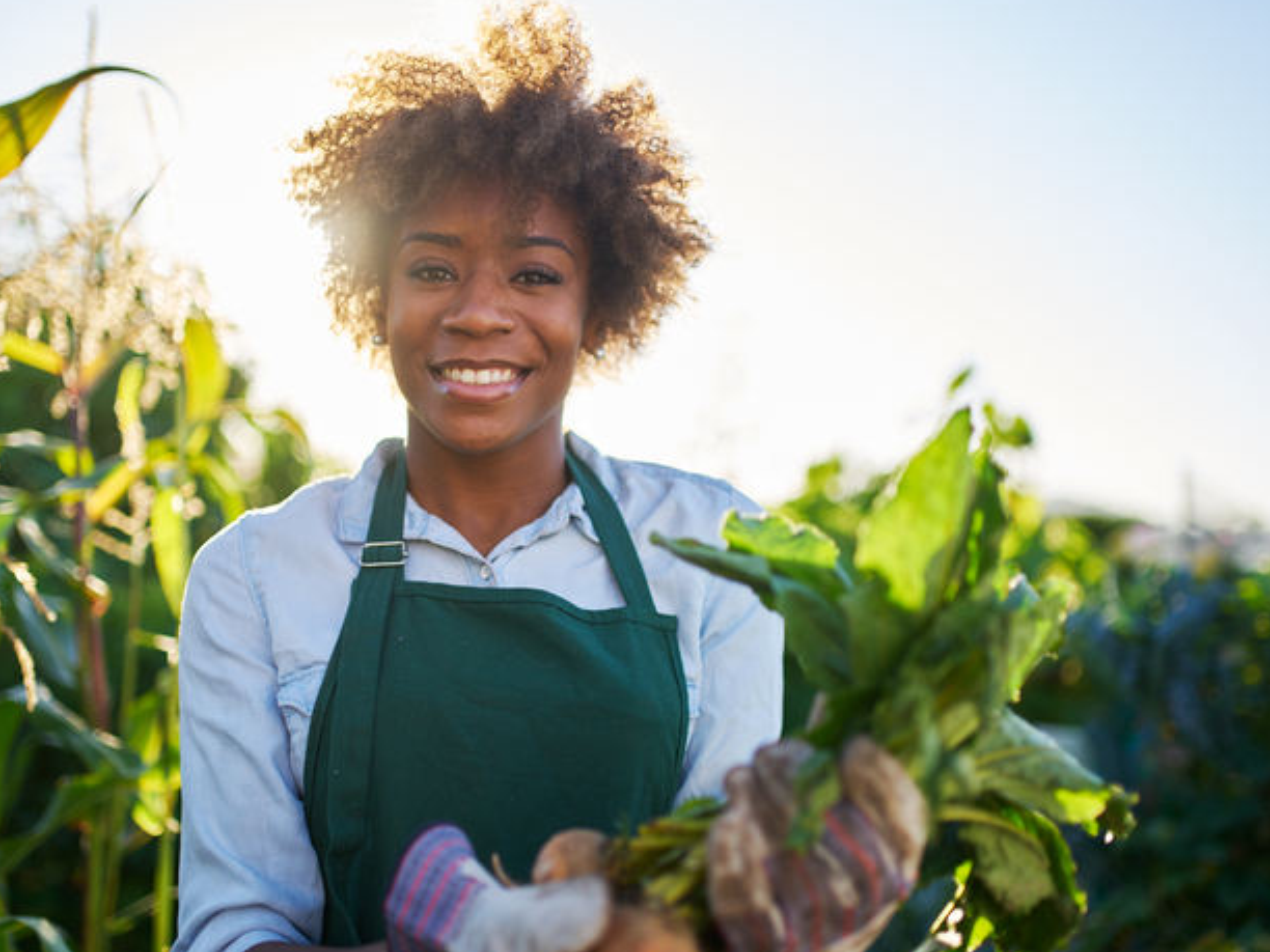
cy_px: 508
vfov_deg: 32.9
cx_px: 577
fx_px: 1614
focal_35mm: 44
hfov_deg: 42.9
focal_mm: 35
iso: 100
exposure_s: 1/1250
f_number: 1.4
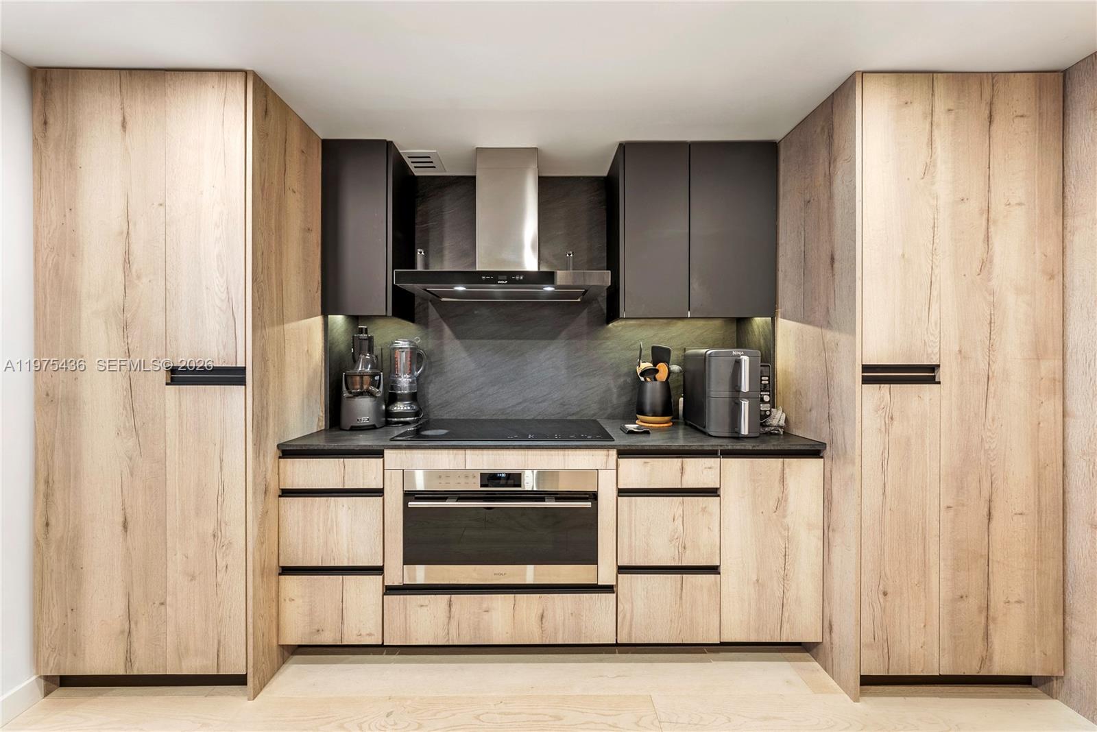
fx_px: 366
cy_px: 366
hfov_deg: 112.6
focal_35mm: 12
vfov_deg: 90.1
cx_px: 548
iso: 400
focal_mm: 12
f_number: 8
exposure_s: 1/2.5
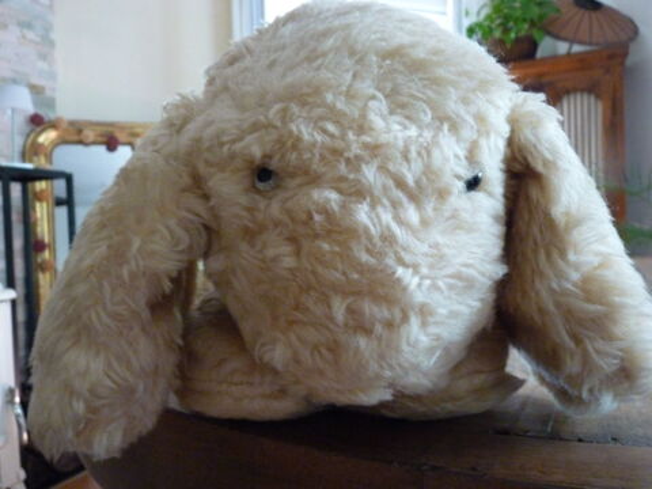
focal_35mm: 27
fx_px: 509
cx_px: 326
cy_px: 244
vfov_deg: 51.4
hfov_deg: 65.3
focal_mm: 4.8
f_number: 2.8
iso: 640
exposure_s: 1/30
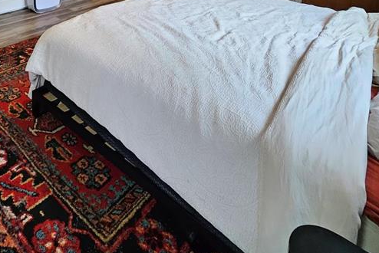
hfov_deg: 63.0
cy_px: -36
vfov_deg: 37.5
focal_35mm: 28
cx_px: 113
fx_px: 295
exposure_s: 1/60
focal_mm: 1.74
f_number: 2.2
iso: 200
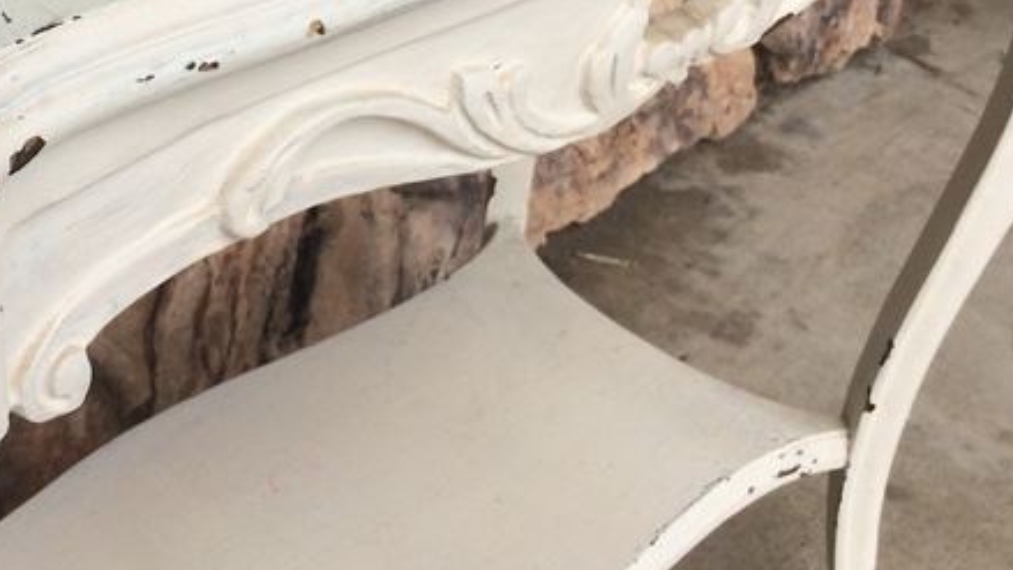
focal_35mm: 67
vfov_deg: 17.6
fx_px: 1800
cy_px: 1
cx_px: 270
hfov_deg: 31.0
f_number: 2.2
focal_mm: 4.12
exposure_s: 1/1172
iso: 32
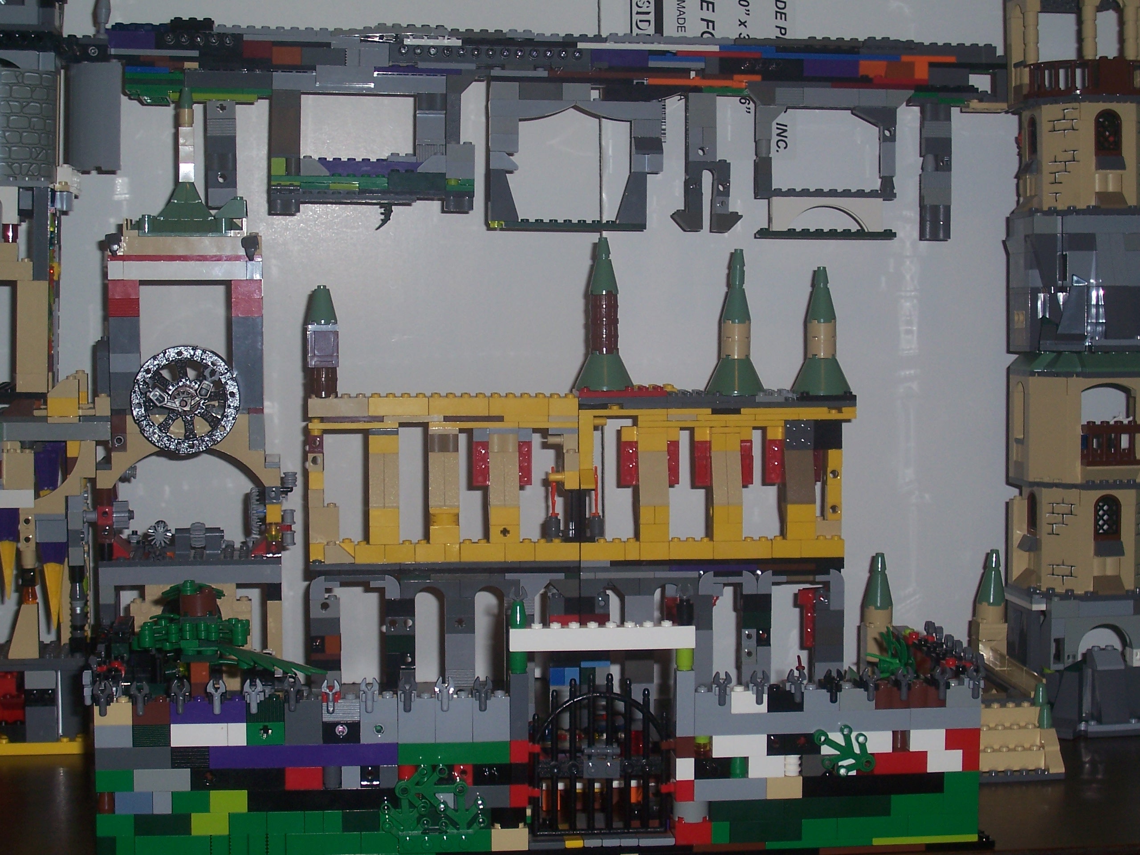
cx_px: 570
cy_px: 428
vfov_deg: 22.3
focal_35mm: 66
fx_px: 2174
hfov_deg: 29.4
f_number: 4
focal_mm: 10.8
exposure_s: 1/90
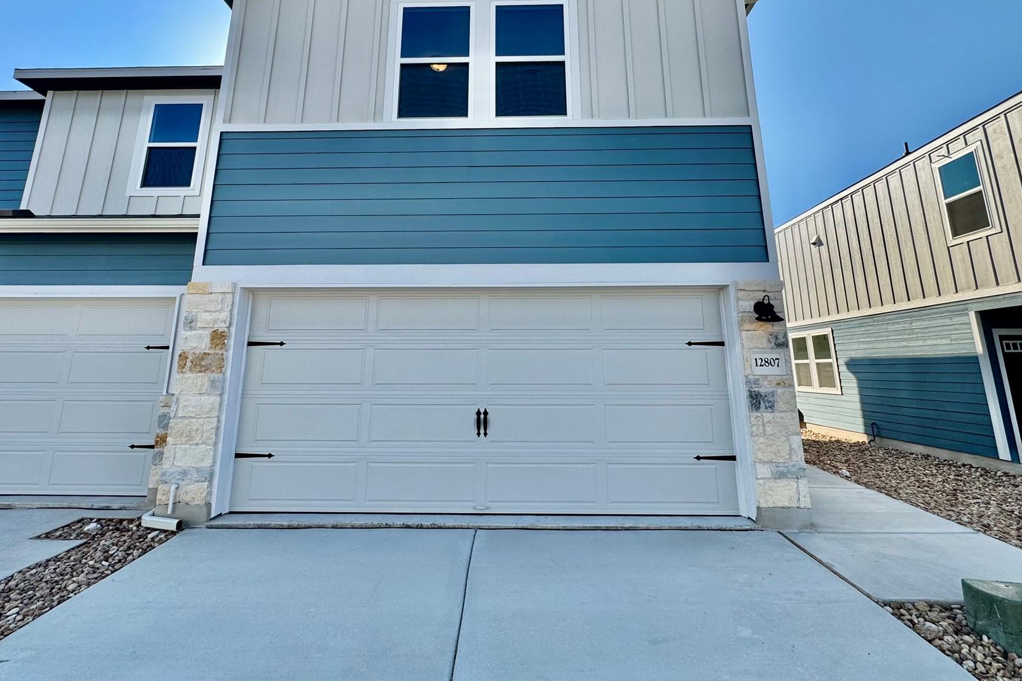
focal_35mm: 18
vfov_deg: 66.2
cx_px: 510
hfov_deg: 90.0
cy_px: 251
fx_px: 511
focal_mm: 2.22
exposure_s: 1/910
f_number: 2.2
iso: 40
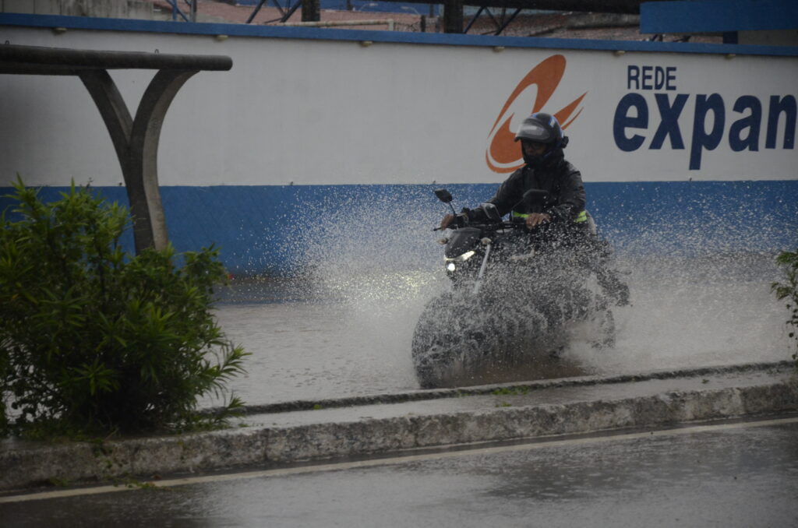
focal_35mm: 147
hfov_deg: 14.0
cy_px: 264
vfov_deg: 9.3
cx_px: 399
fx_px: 3251
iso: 1250
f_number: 5.6
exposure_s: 1/500
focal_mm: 98
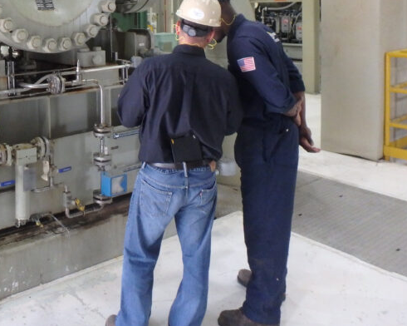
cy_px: 31
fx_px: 494
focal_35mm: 41
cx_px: 46
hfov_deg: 41.5
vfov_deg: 34.4
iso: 500
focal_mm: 3.7
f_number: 3.5
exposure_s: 1/30
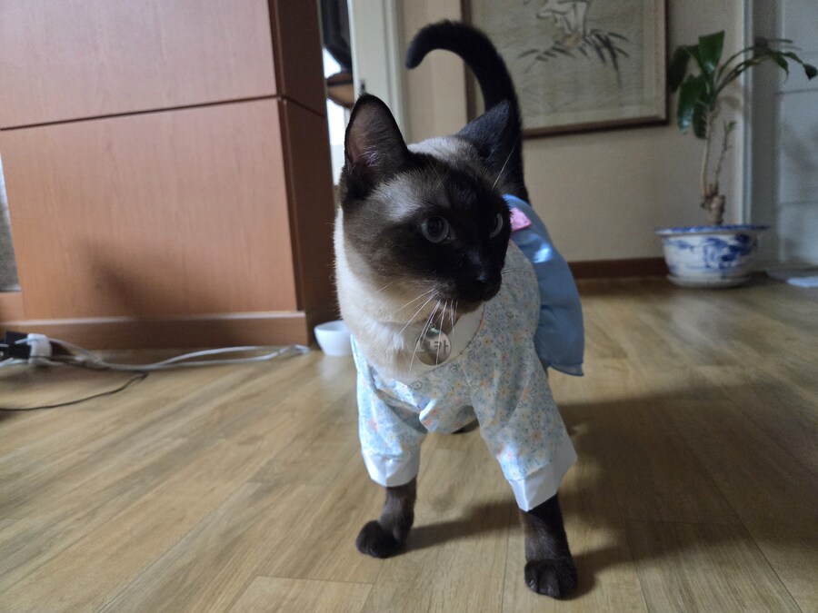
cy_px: 306
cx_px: 409
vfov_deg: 58.9
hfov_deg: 73.9
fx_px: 544
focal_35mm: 23
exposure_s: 1/120
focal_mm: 5.4
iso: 1600
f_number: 1.8
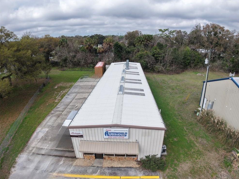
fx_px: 173
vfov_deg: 54.9
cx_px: 124
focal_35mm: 25
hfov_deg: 69.4
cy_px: 91
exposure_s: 1/3200
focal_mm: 6.48
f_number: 1.8
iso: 180
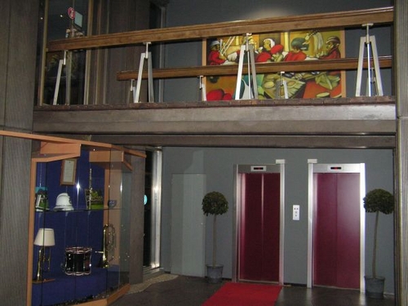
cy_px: 153
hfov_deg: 49.0
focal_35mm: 38
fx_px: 448
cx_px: 204
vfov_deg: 37.7
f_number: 2.8
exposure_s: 1/40
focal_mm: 6.3
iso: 200
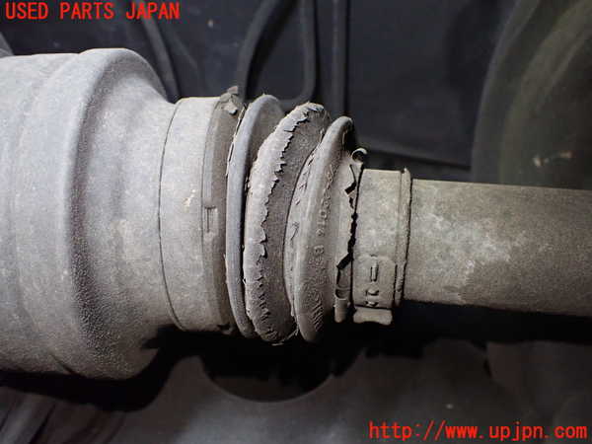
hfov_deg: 60.0
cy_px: 222
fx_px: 513
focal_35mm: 30
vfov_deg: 46.8
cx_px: 296
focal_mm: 5.4
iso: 800
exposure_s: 1/100
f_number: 2.3
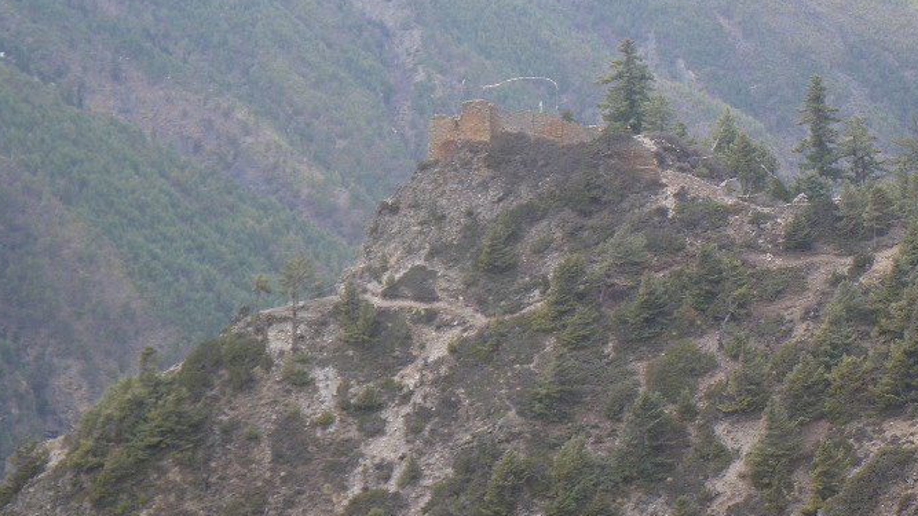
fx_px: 3188
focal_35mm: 131
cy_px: 171
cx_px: 485
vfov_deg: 9.2
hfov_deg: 16.4
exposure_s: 1/125
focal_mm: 16.7
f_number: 5
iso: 50
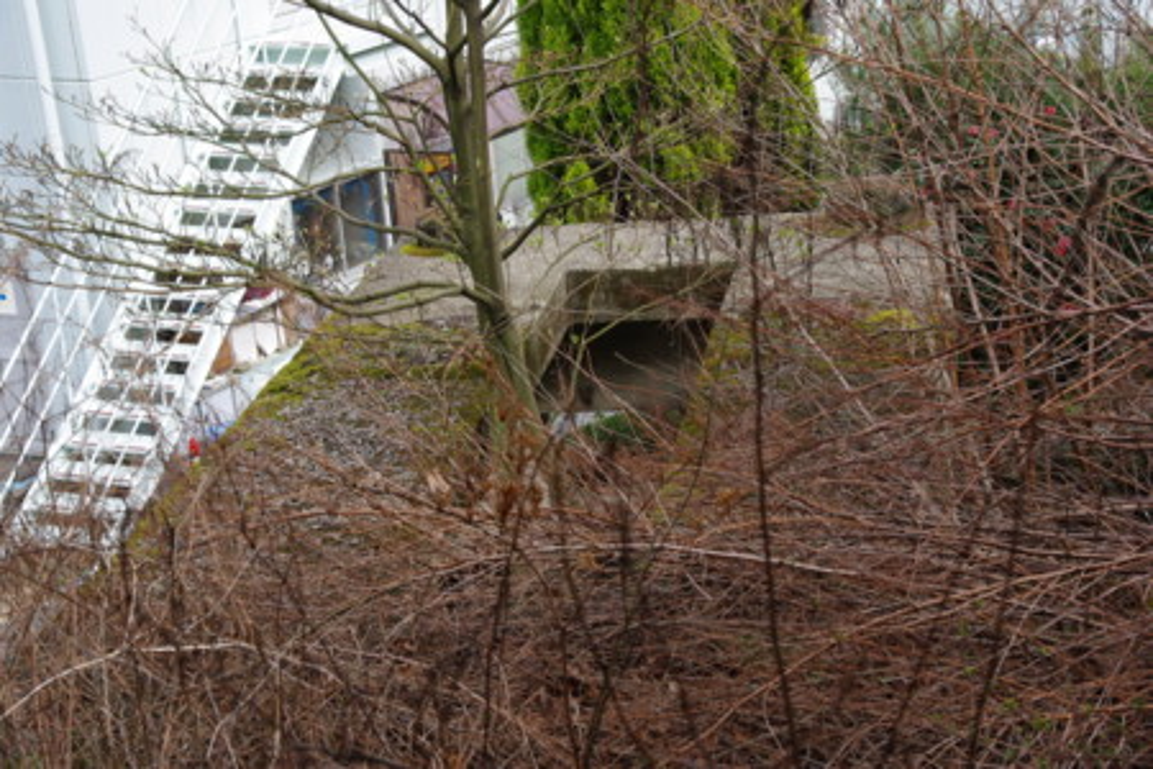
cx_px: 576
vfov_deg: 20.3
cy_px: 384
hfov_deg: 30.1
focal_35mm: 67
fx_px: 2146
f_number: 6.7
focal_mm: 45
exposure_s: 1/125
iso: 100
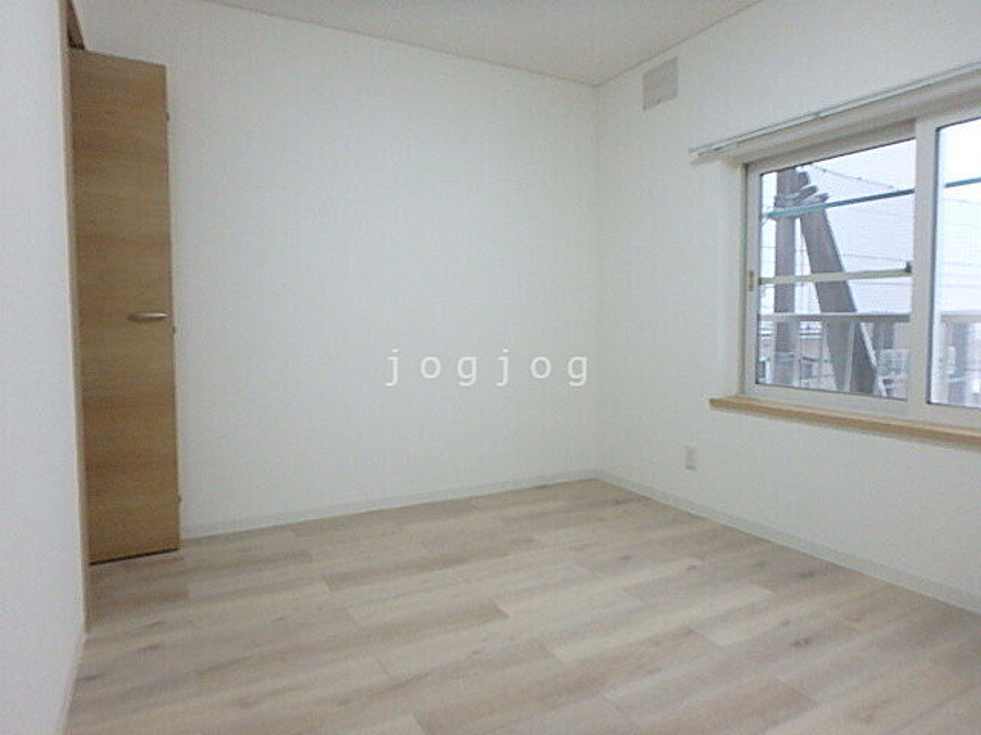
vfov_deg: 63.4
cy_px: 368
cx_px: 490
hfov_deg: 79.0
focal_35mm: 21
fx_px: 595
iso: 400
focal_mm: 3.7
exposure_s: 1/80
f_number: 3.5
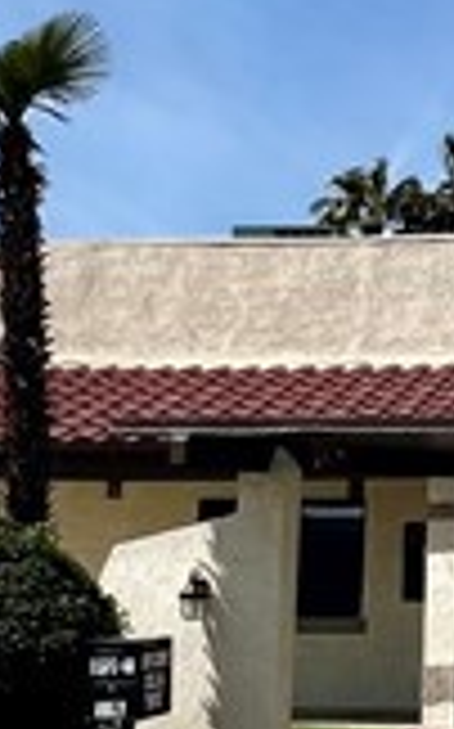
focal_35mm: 87
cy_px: 225
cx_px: 710
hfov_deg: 13.9
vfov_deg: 23.7
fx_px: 1725
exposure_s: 1/2273
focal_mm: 1.57
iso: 32
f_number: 1.8
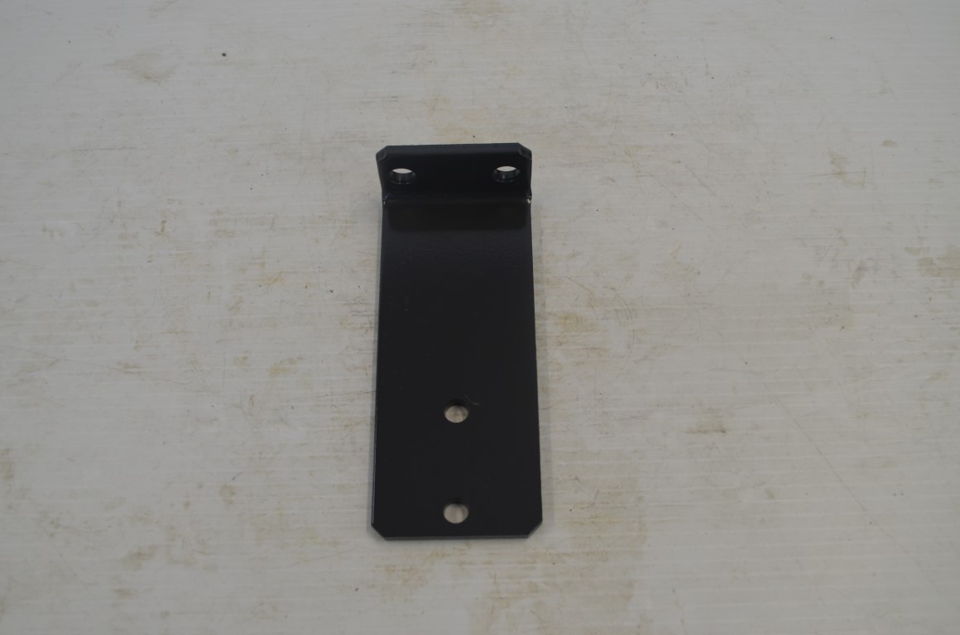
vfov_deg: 34.1
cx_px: 480
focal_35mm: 39
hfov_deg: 49.6
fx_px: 1038
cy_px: 318
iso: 400
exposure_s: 1/125
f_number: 5.6
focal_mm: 26
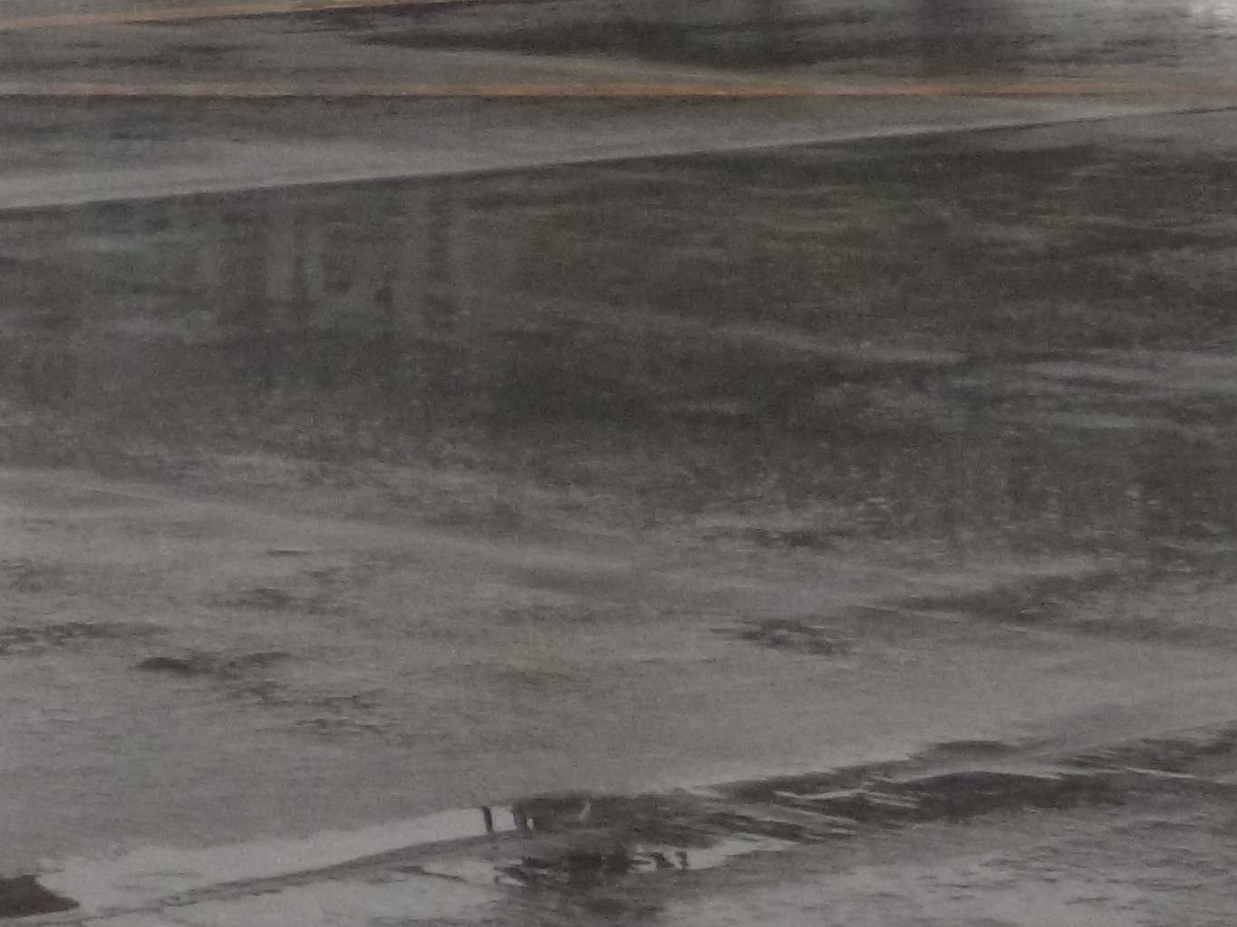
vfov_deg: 6.6
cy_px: -579
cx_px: 507
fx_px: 7932
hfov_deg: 8.9
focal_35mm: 222
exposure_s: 1/80
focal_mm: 11.9
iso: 400
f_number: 5.4
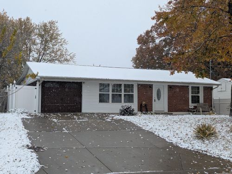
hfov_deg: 39.7
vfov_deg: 30.3
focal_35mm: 48
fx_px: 322
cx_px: 116
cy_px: 87
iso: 48
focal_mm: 6.81
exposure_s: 1/703
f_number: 1.85
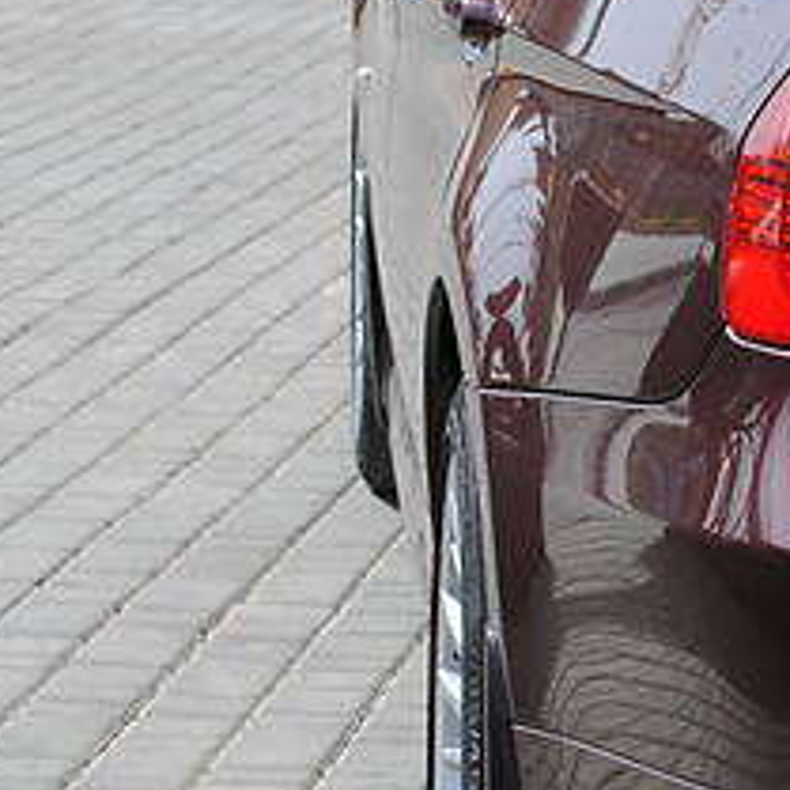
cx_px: 1092
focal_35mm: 176
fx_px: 4544
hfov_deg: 9.7
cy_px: 323
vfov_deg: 9.9
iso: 100
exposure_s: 1/200
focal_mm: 36
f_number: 7.1
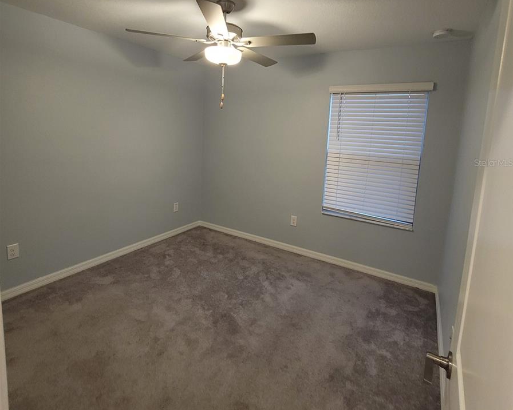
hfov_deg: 89.6
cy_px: 162
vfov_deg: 76.0
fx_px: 258
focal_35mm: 17
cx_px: 257
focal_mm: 2.2
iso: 400
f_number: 2.2
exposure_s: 1/60
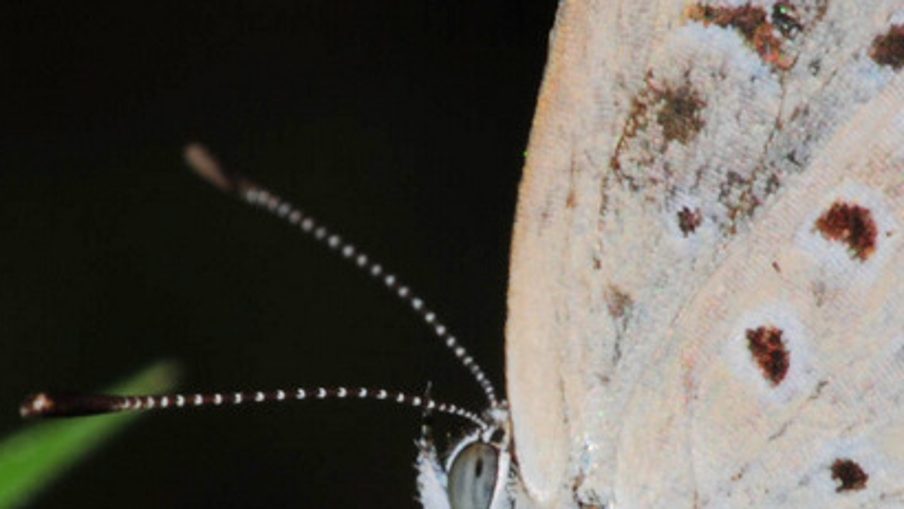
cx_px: 357
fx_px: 20590
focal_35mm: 859
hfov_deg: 2.5
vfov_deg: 1.4
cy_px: 497
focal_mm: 175
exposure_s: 1/60
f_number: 32
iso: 100
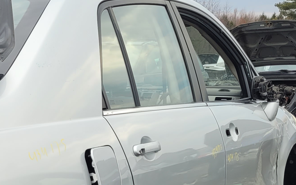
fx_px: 678
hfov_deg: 23.2
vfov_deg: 15.3
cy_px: 186
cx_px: -28
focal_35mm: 84
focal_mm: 5.4
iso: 40
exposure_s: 1/588
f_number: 1.8
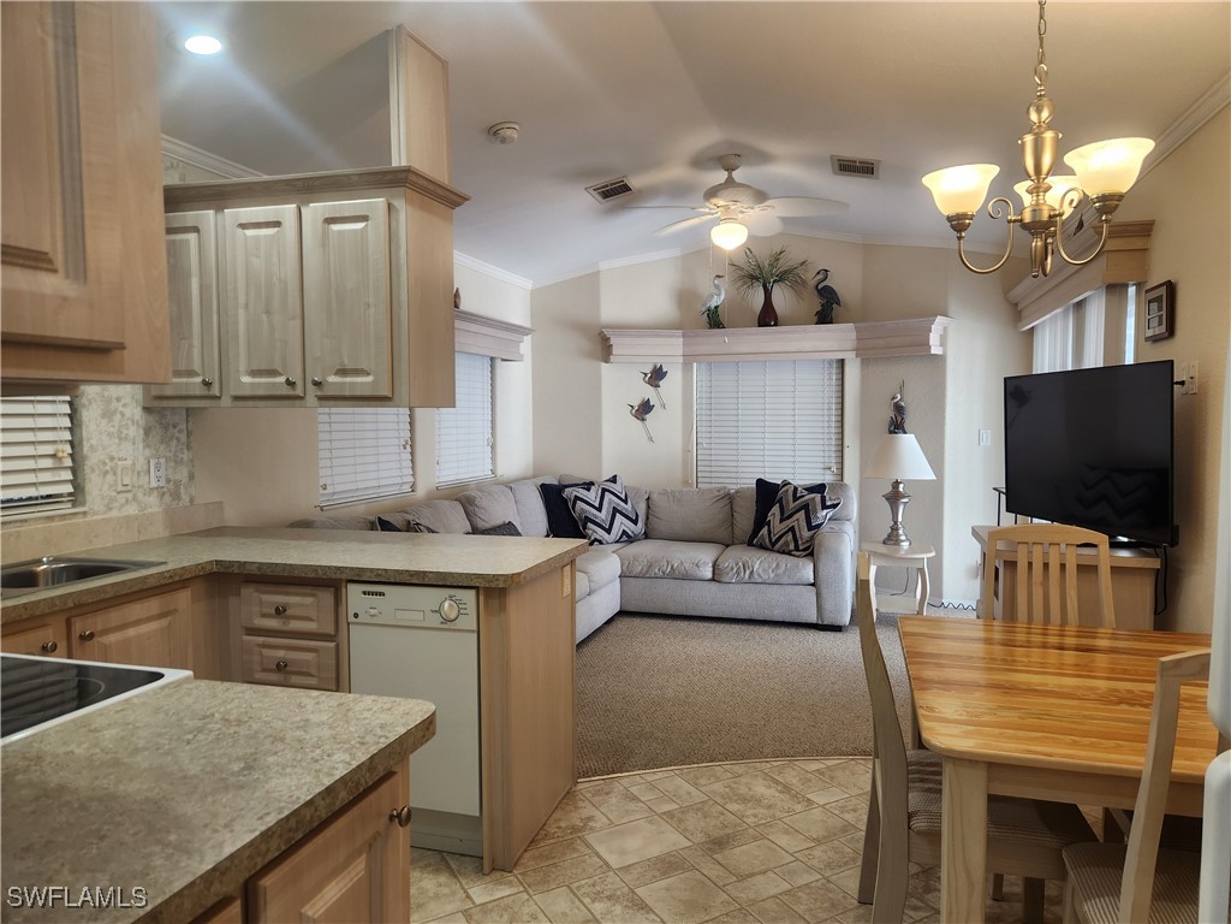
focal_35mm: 23
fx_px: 818
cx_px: 616
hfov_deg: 73.9
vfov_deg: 58.9
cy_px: 462
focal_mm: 5.4
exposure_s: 1/120
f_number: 1.8
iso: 125
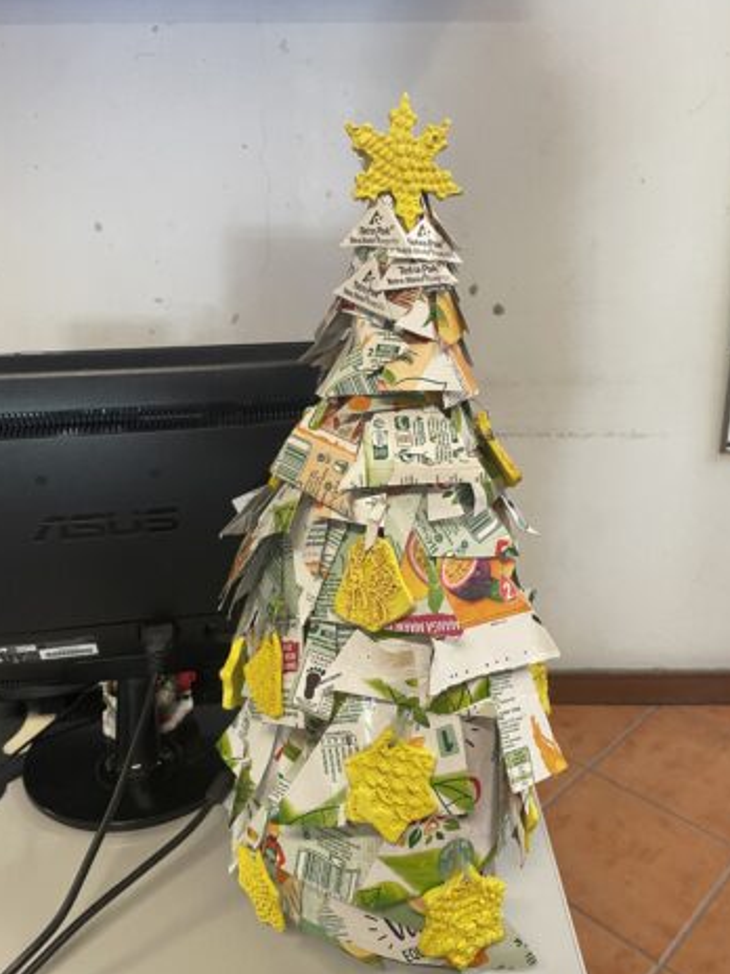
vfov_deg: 63.4
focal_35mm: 28
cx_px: 381
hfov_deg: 49.7
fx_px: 787
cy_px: 466
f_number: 1.6
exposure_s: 1/50
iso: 125
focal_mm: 4.2
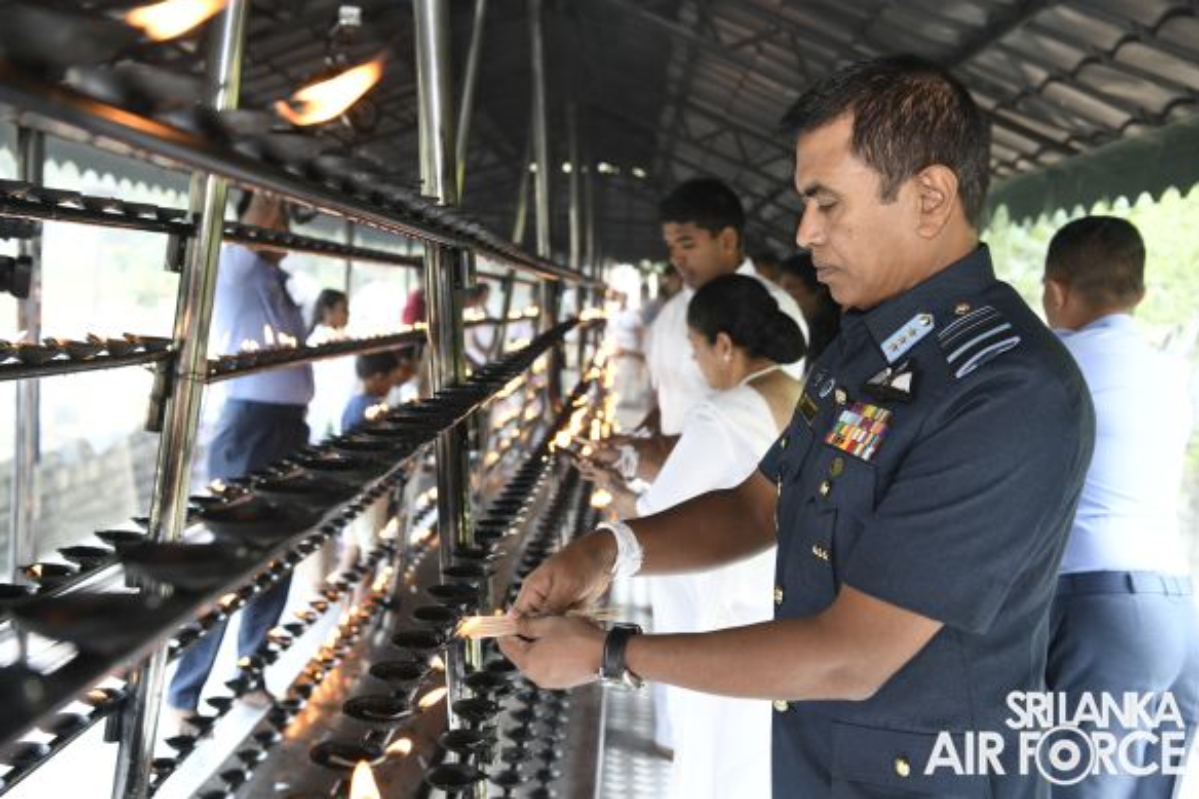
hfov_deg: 51.9
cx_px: 610
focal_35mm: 37
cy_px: 405
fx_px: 1232
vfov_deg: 35.9
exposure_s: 1/100
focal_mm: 36
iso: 640
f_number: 4
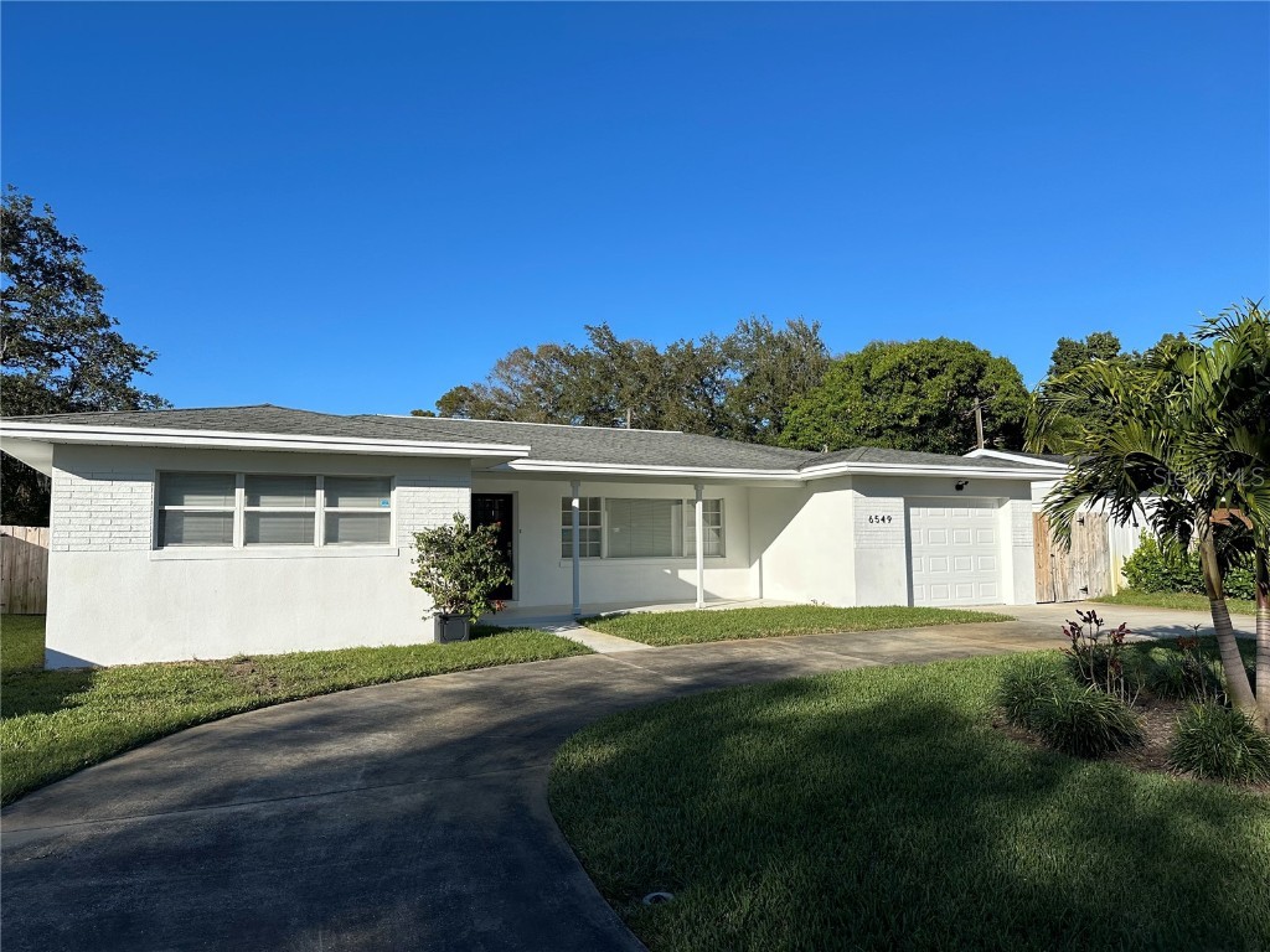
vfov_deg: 56.8
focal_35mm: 24
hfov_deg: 71.6
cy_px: 476
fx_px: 881
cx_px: 635
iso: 80
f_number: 1.78
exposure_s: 1/5848
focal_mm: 6.86
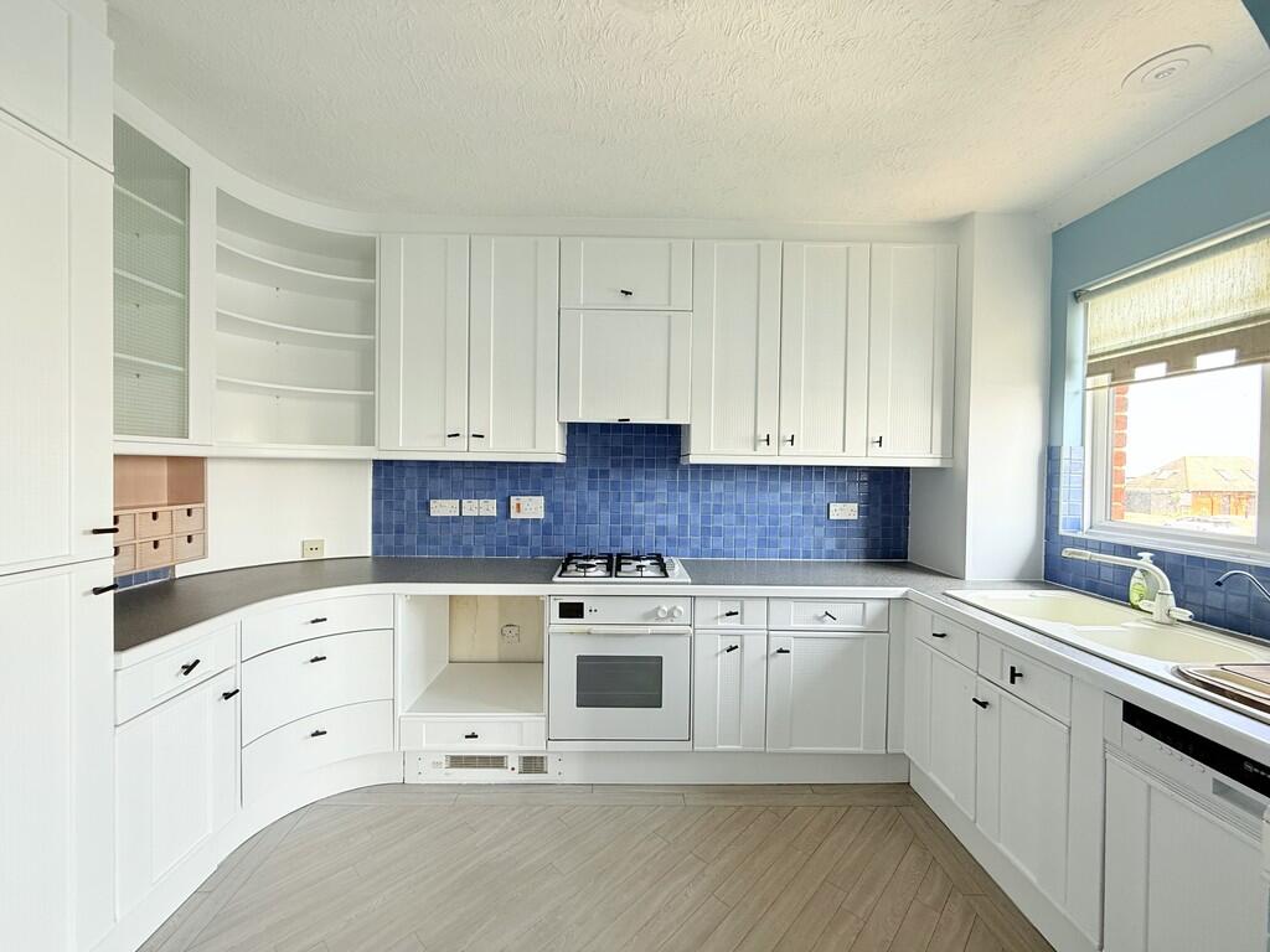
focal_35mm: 14
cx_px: 635
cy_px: 476
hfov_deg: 102.1
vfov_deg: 85.7
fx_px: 514
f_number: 2.2
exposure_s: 1/99
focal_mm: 2.22
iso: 125
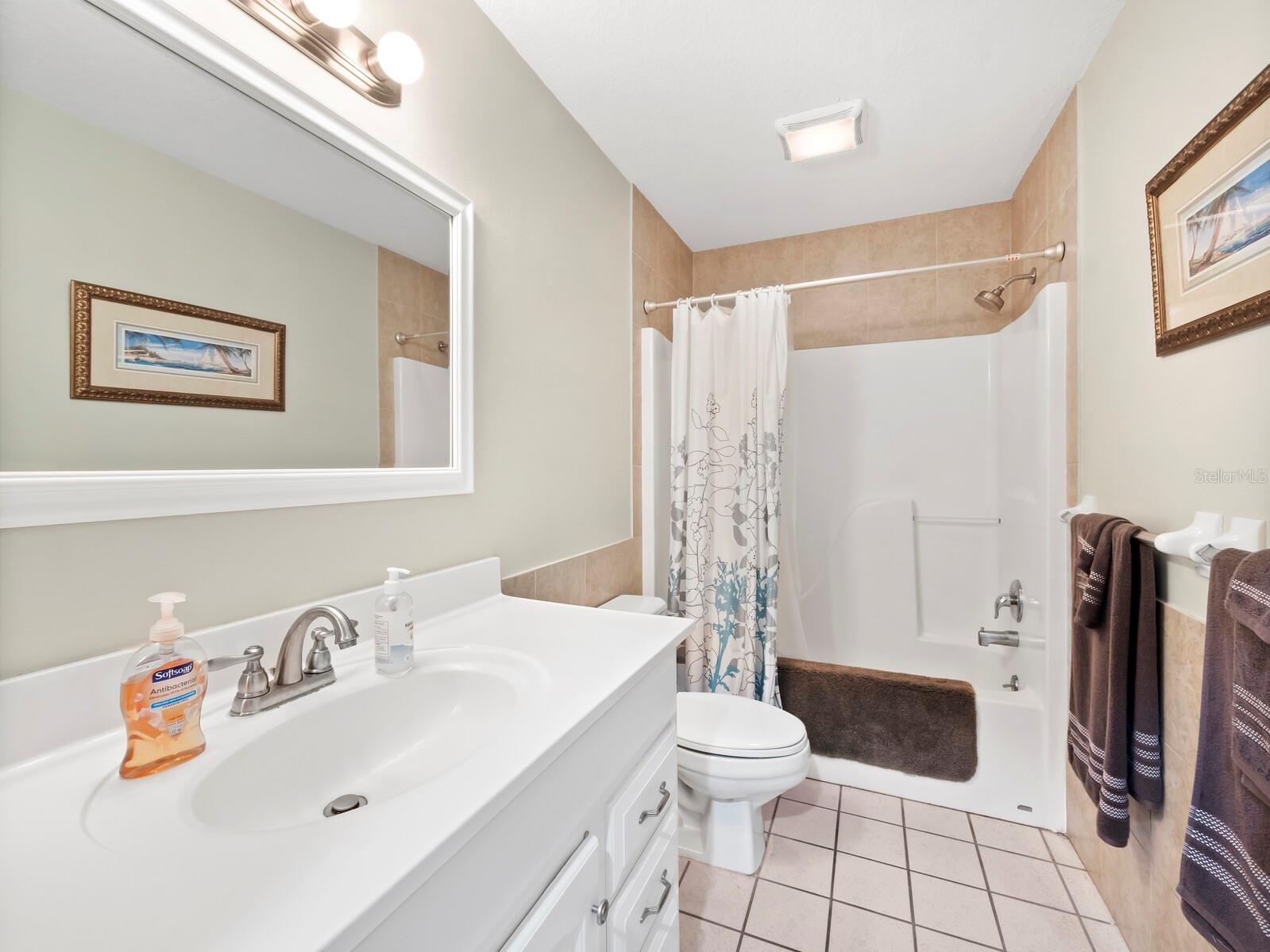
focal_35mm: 14
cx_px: 635
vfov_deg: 85.7
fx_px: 514
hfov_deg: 102.1
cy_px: 476
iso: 400
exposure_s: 1.3
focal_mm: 7
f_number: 11
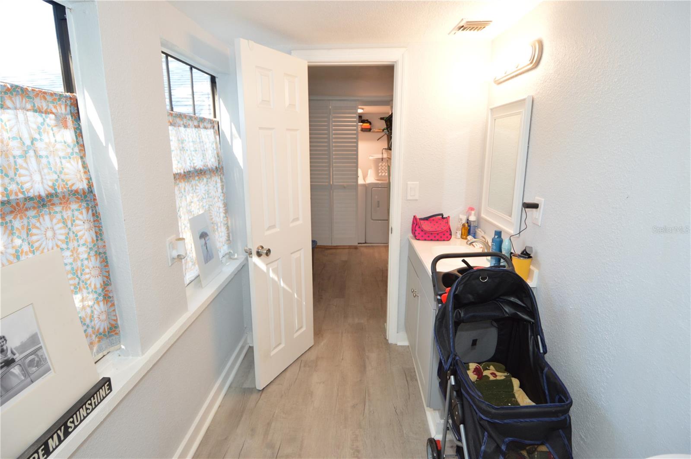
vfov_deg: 67.3
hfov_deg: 90.1
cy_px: 230
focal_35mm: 18
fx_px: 345
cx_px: 346
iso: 400
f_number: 4.5
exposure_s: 1/80
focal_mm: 12
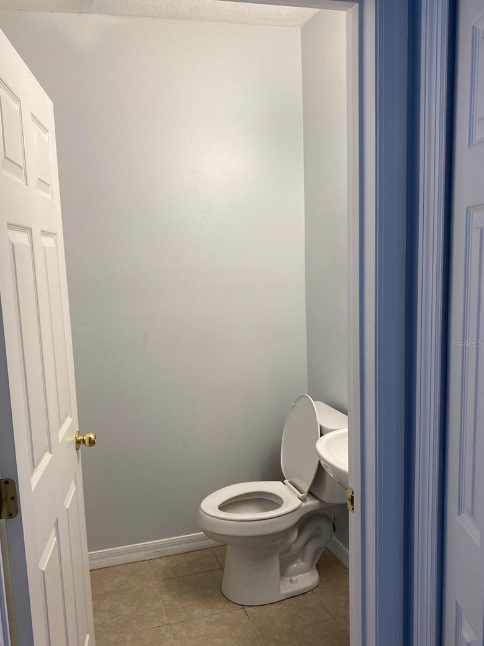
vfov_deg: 59.9
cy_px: 343
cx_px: 217
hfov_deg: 46.7
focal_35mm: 30
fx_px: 559
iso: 80
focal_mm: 4.25
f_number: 1.8
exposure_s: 1/120
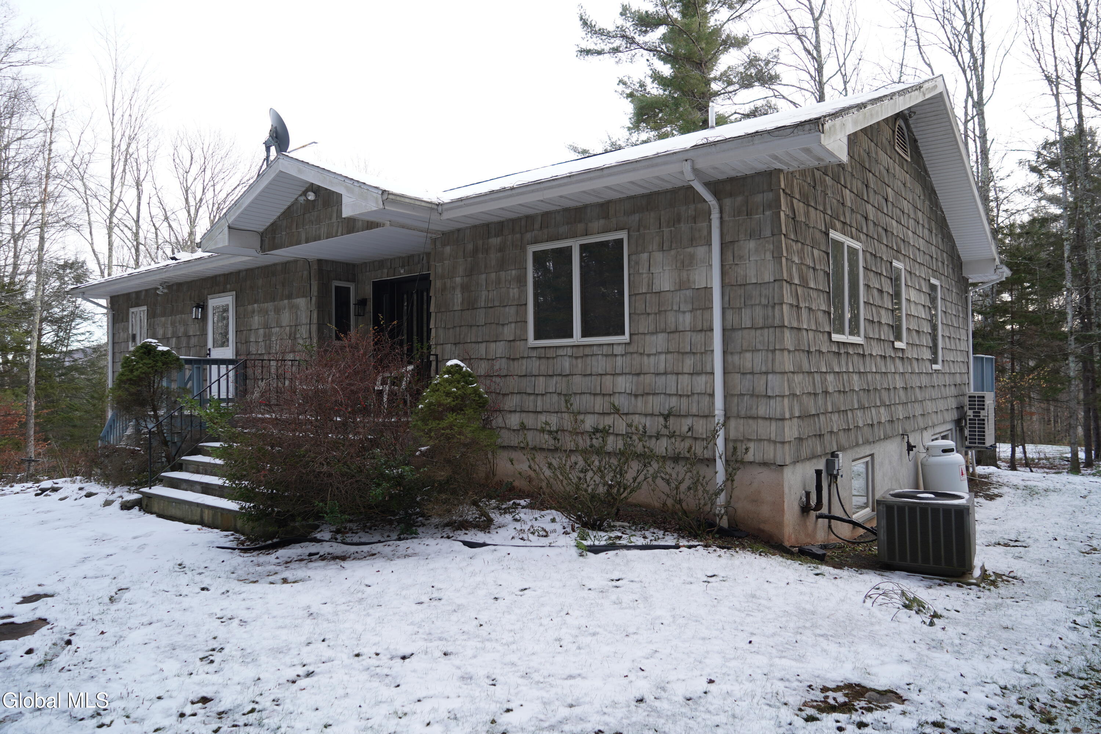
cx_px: 550
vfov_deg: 53.1
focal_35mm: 24
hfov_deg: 73.7
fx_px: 734
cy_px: 367
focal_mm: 24
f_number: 4
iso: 125
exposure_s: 1/60
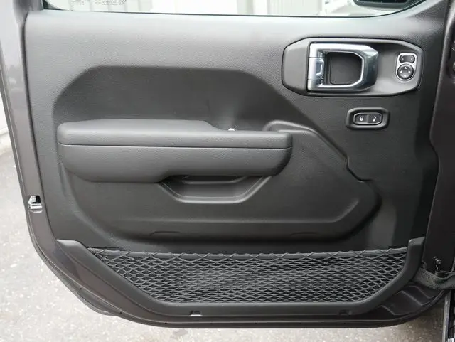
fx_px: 474
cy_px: 171
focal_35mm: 36
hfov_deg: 51.3
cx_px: 228
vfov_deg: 39.7
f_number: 5
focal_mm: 18
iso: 500
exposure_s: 1/60
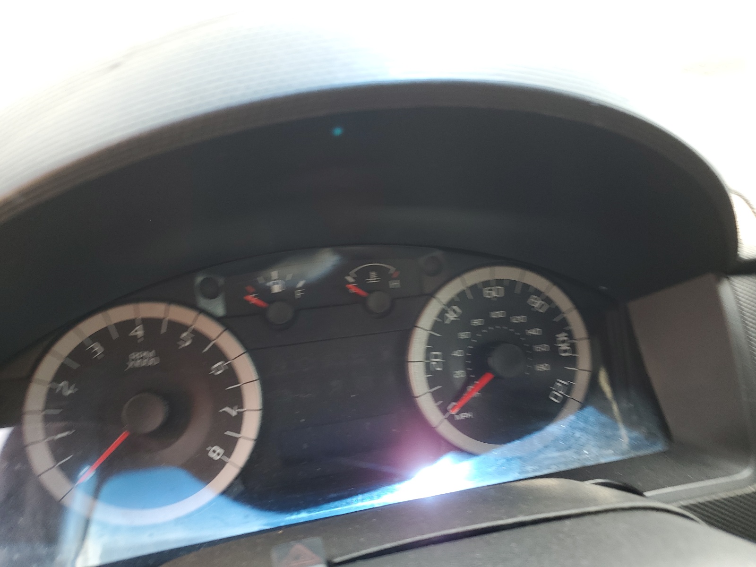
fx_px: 568
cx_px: 378
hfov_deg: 67.3
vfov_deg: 53.1
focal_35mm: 26
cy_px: 284
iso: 52
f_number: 1.5
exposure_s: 1/120
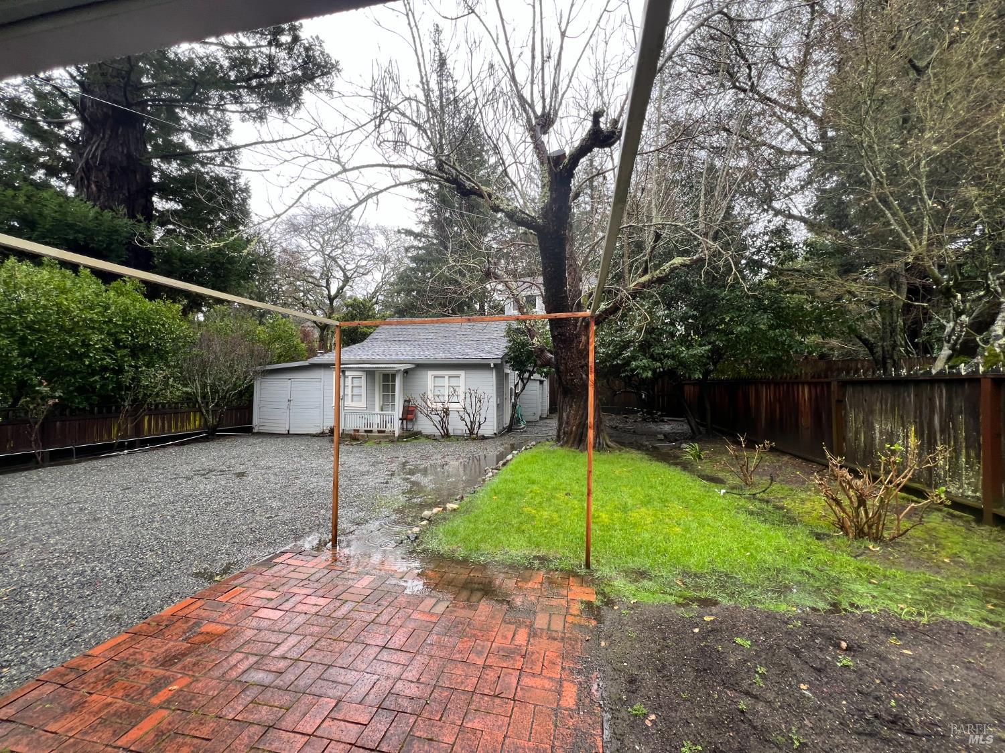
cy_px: 376
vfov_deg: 89.9
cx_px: 502
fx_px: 377
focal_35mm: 13
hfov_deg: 106.2
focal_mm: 1.57
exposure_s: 1/99
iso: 50
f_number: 1.8
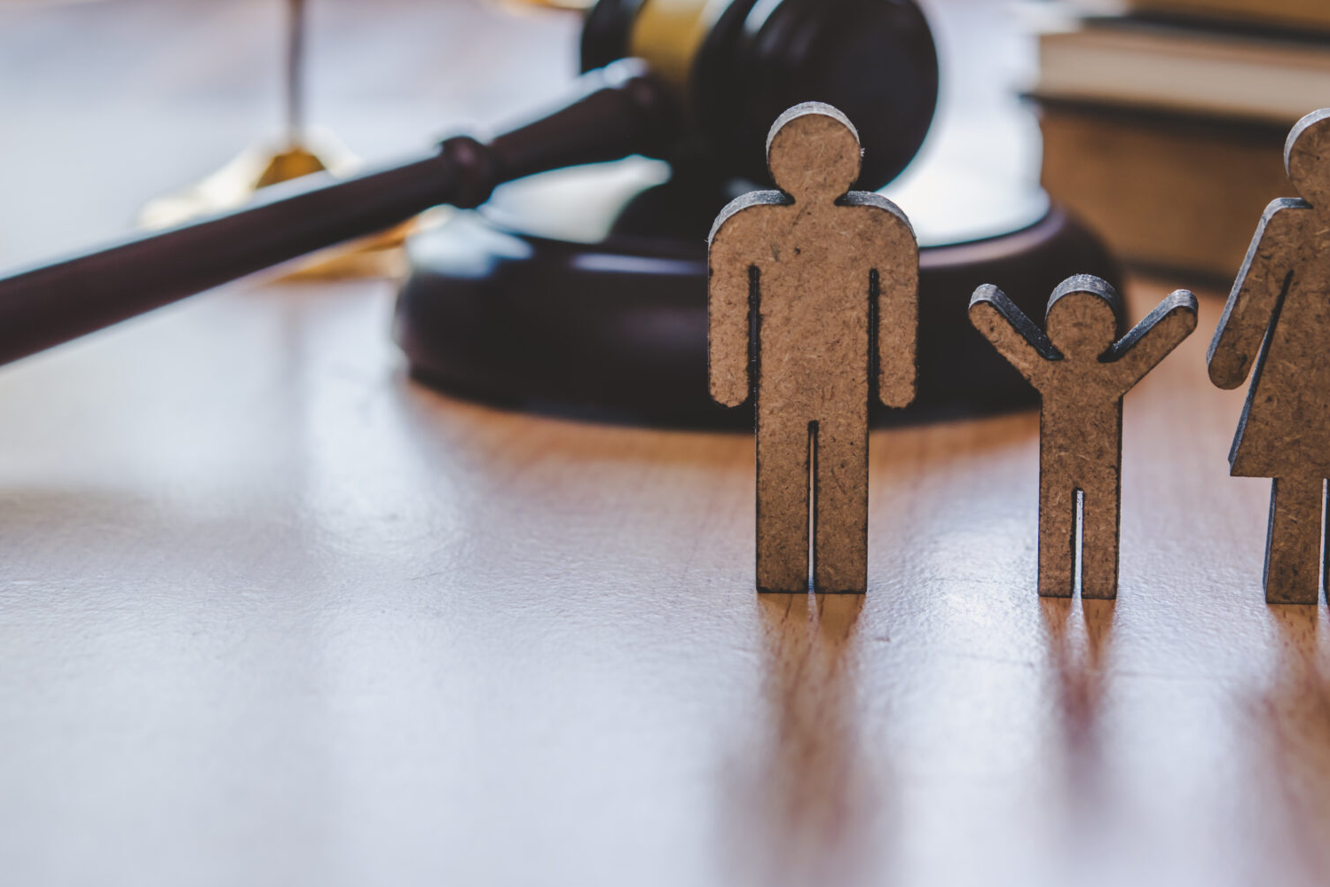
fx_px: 3030
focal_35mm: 82
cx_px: 779
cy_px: 335
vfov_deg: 16.6
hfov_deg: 24.7
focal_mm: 60
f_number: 5.6
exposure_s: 1/50
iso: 100
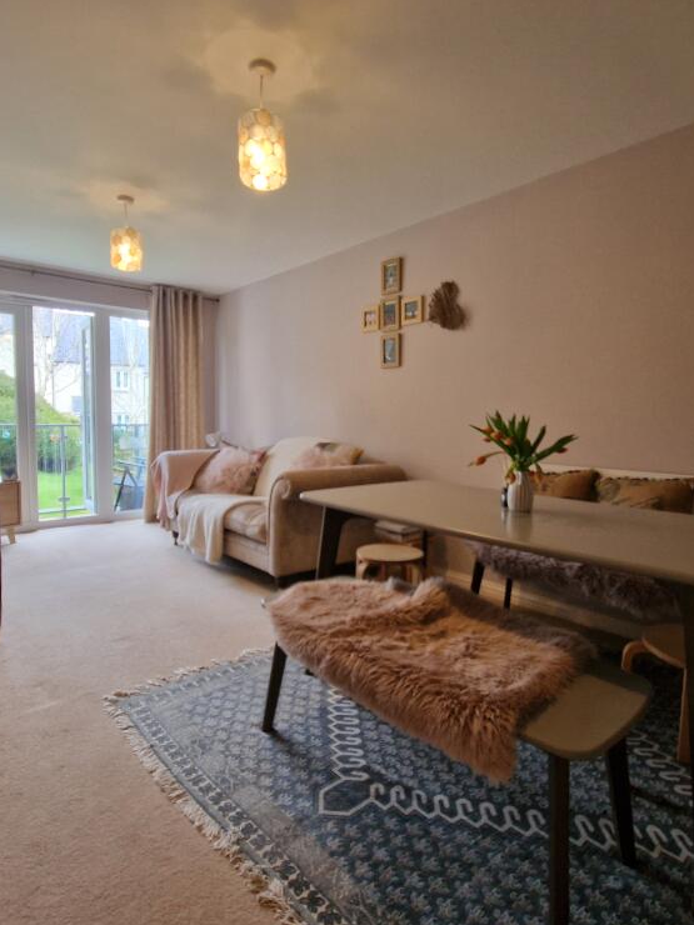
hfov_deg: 71.6
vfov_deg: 87.7
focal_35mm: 18
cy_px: 456
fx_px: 481
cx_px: 350
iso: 320
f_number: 2.2
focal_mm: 2.2
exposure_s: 1/50
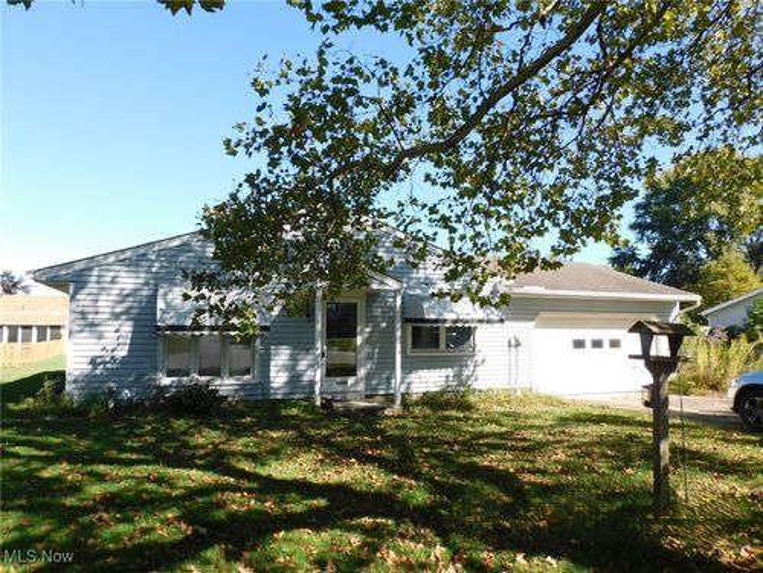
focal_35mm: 24
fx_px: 529
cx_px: 382
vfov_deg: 56.8
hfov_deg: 71.6
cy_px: 286
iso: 125
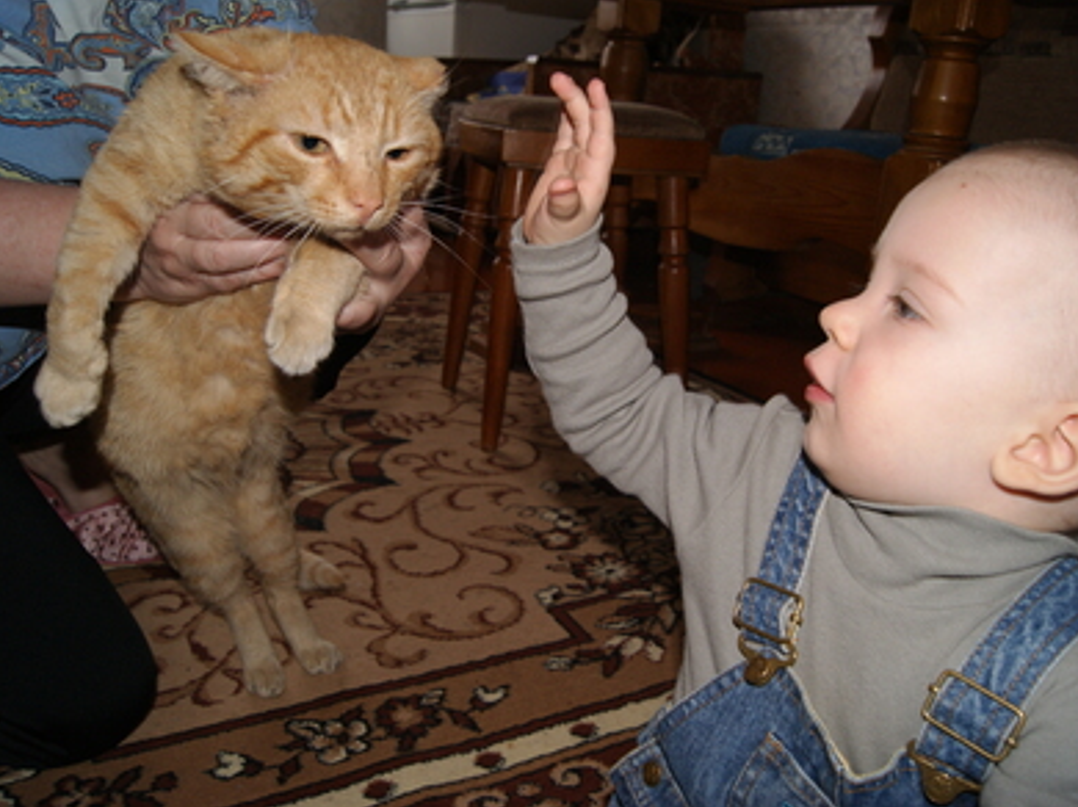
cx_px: 564
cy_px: 394
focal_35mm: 30
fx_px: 934
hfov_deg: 60.0
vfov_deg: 46.7
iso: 400
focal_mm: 18
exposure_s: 1/60
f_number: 5.6
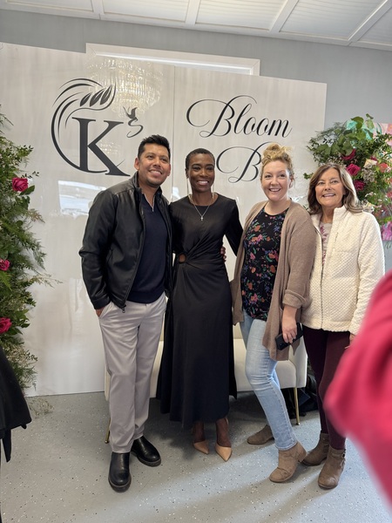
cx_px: 196
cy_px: 262
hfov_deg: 56.8
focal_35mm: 24
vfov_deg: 71.6
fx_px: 362
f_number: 1.78
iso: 125
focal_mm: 6.76
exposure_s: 1/60
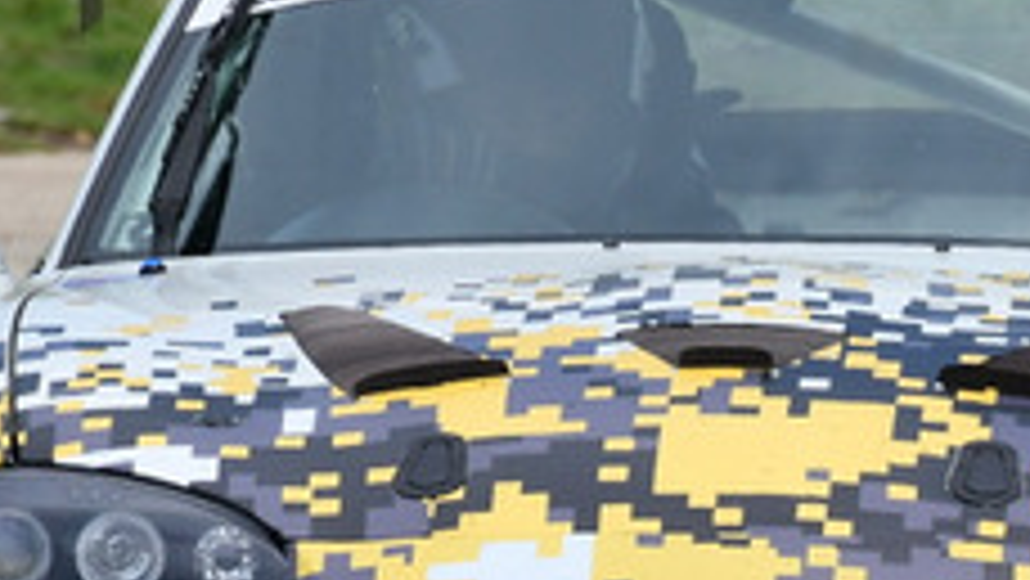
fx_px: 60052
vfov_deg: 0.6
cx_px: 1219
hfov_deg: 1.0
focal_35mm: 2198
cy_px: 531
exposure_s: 1/640
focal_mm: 400
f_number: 11
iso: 400
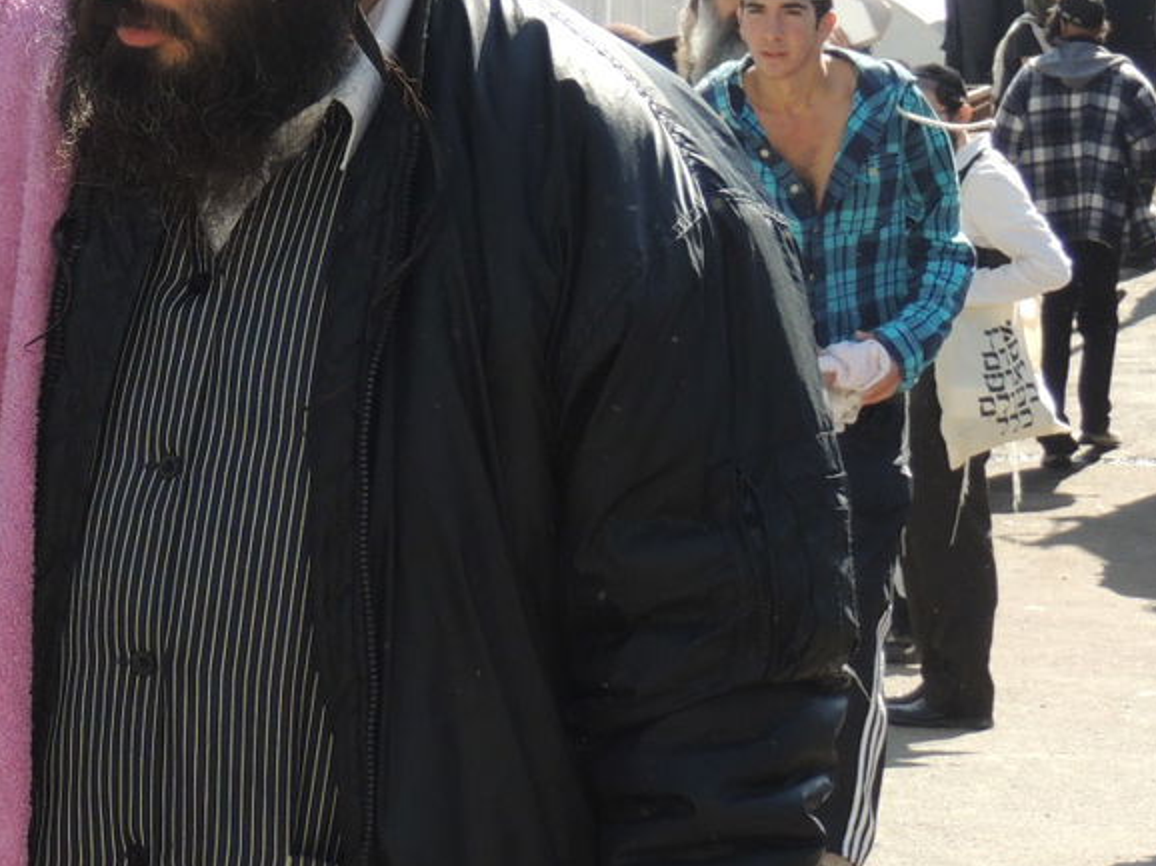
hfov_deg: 9.0
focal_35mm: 218
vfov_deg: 6.8
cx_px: -56
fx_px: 7277
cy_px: 82
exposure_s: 1/400
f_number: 4.1
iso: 140
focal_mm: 16
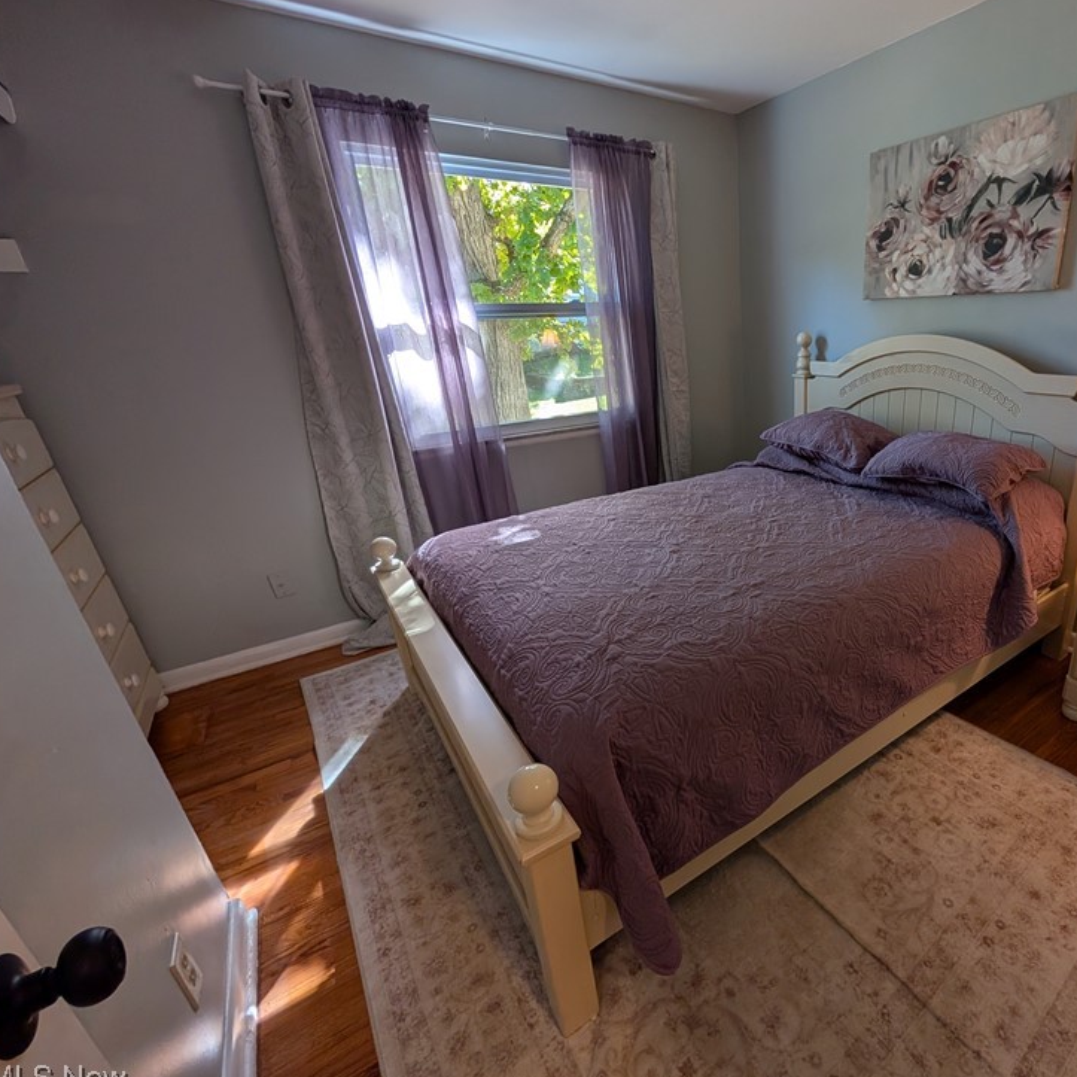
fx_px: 528
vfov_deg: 91.1
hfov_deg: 87.1
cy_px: 539
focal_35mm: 15
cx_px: 740
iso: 94
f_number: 1.7
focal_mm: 2.02
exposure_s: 1/120
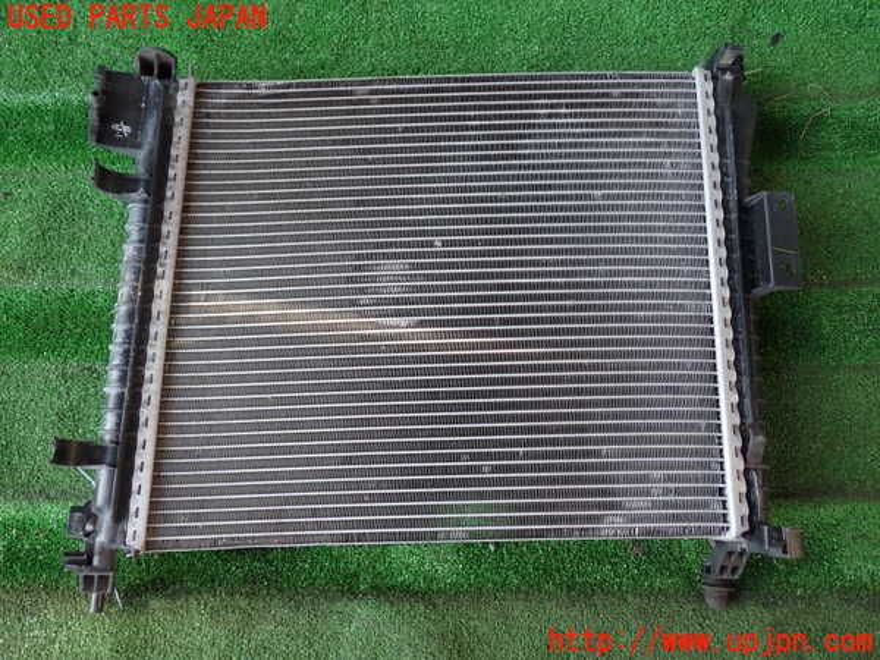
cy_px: 330
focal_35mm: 30
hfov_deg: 60.0
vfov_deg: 46.8
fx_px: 763
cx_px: 440
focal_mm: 5.4
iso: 100
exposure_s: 1/125
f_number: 2.3
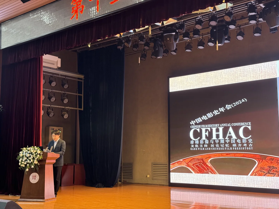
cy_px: 104
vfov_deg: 30.3
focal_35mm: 48
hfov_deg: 39.7
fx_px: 387
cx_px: 140
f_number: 1.78
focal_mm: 6.76
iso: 500
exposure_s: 1/37
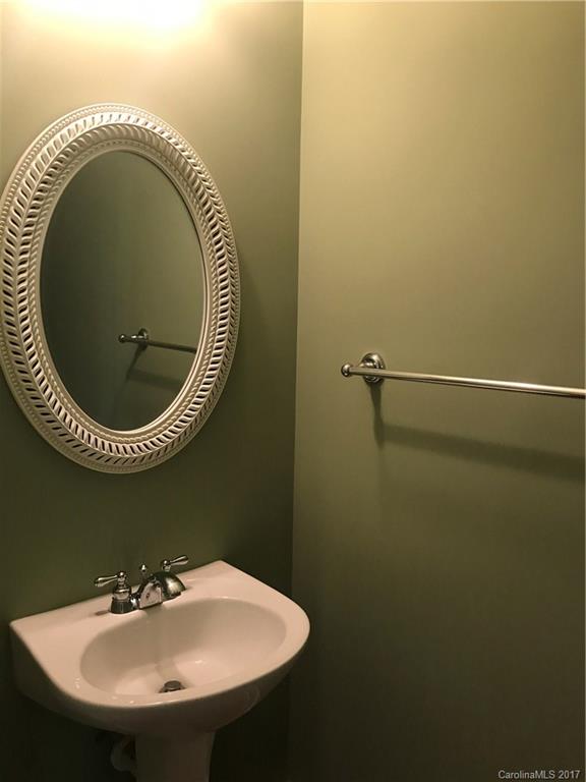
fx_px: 632
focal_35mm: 28
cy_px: 391
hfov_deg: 49.7
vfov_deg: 63.4
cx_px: 293
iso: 40
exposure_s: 1/24
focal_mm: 3.99
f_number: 1.8
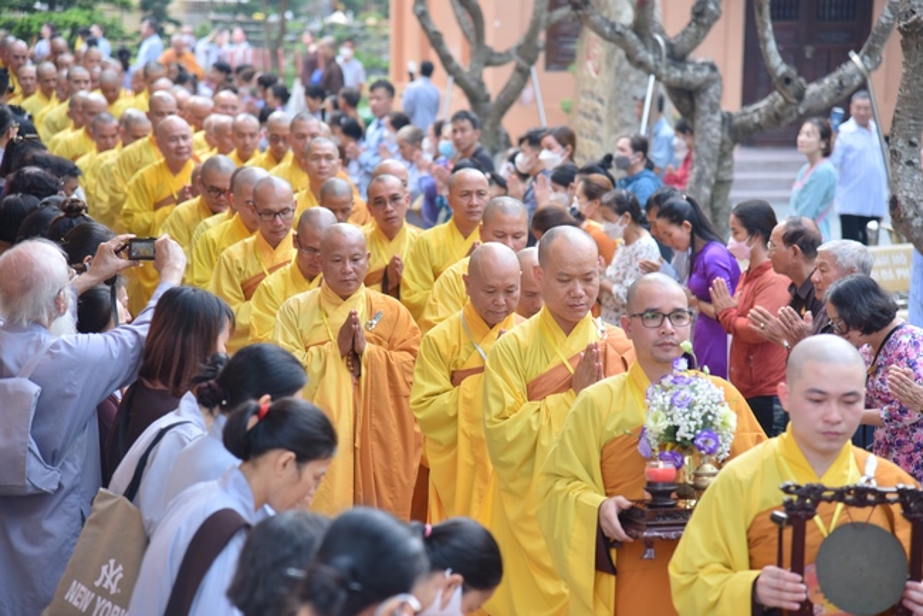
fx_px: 3078
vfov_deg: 11.4
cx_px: 462
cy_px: 308
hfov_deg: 17.1
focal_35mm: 120
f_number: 4
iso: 100
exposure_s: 1/100
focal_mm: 120
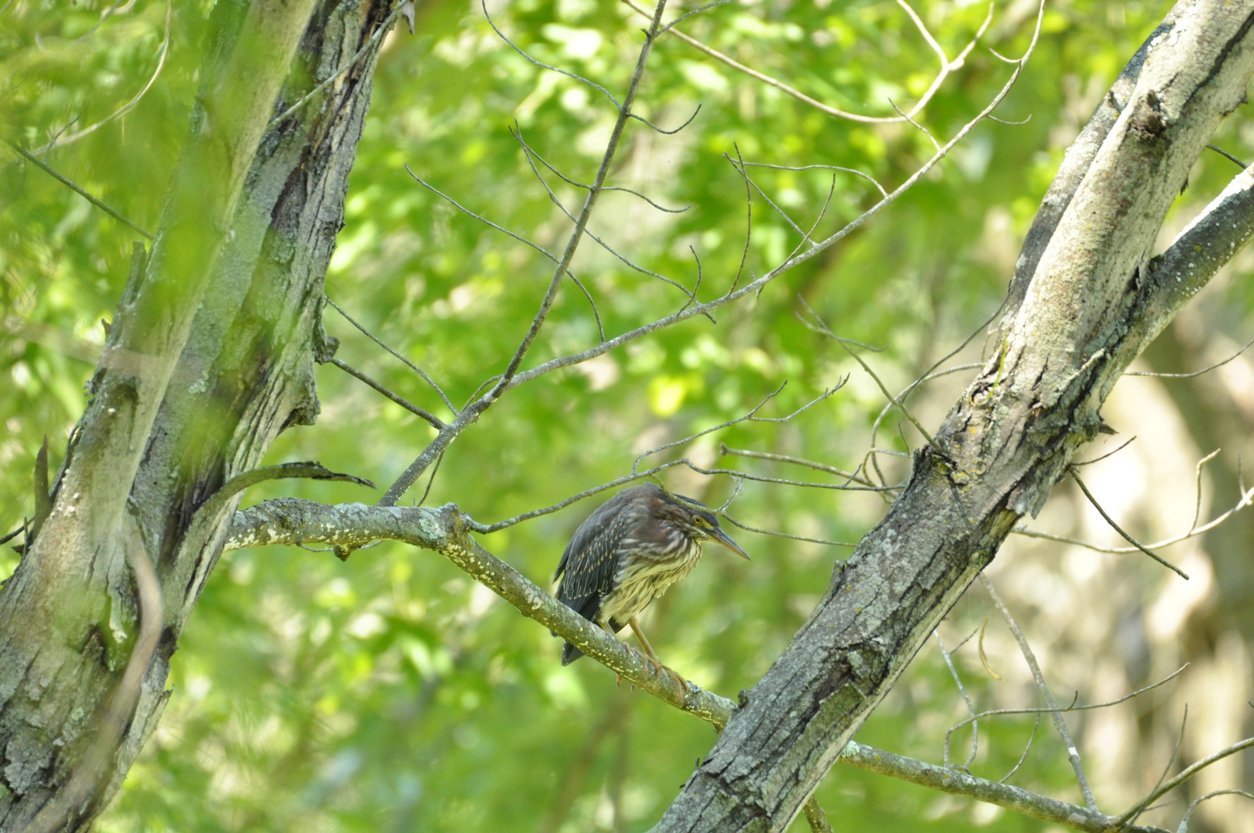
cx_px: 627
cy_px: 416
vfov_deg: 1.8
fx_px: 26095
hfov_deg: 2.8
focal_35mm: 750
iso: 1000
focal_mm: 500
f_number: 5.6
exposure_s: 1/320
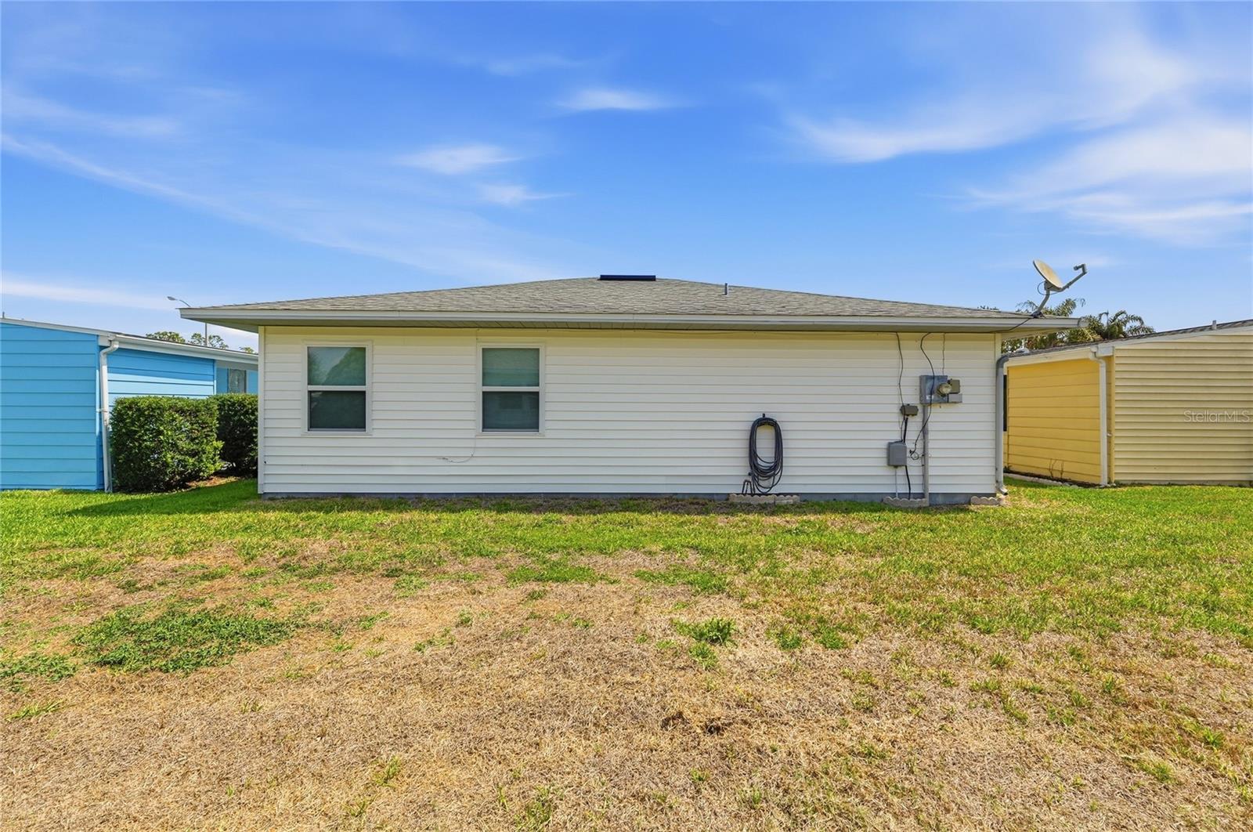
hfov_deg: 97.7
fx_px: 547
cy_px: 416
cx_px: 626
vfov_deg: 74.4
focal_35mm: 16
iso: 100
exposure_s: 1/4000
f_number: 7.1
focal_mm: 10.5
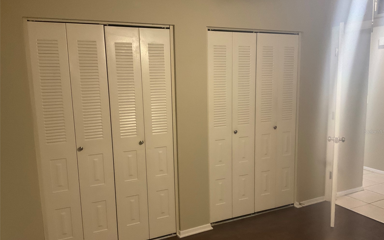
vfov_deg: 40.6
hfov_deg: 61.2
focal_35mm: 31
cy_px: 132
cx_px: 193
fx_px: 324
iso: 160
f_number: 1.8
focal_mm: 3
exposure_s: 1/60
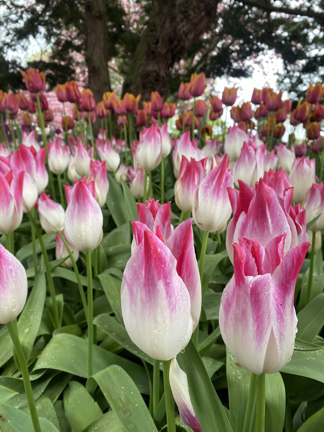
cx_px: 162
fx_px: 324
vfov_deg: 67.3
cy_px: 216
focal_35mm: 26
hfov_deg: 53.1
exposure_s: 1/121
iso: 50
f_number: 1.8
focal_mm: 4.25
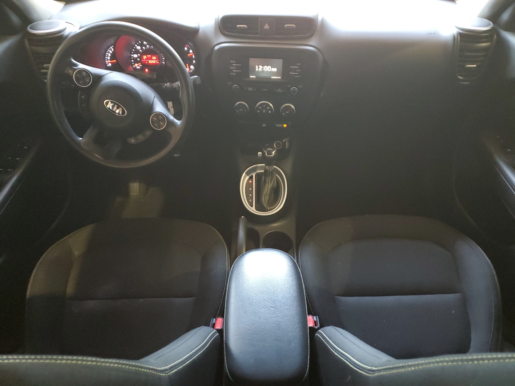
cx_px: 258
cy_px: 193
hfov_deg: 67.3
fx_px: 387
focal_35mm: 26
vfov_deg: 53.1
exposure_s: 1/30
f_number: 1.5
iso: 345
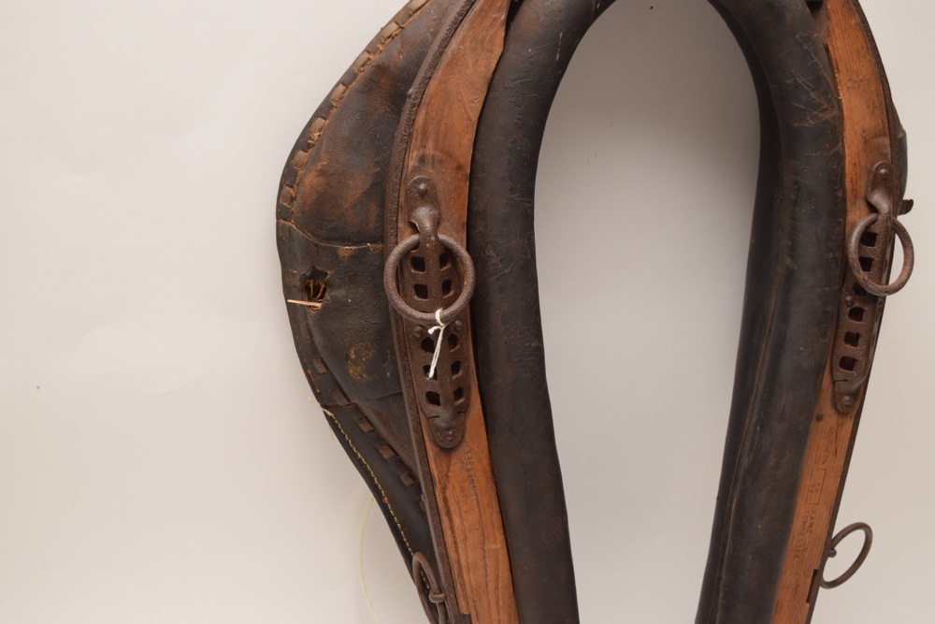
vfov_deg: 26.5
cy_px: 312
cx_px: 468
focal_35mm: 51
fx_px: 1325
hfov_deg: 38.9
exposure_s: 1/100
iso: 800
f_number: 5.6
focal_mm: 34
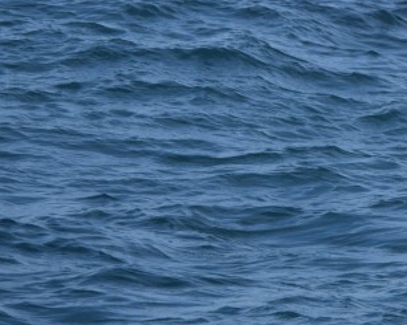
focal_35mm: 719
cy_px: -92
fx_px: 8648
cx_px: 481
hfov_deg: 2.7
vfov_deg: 2.1
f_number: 5.6
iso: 200
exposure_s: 1/1600
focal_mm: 145
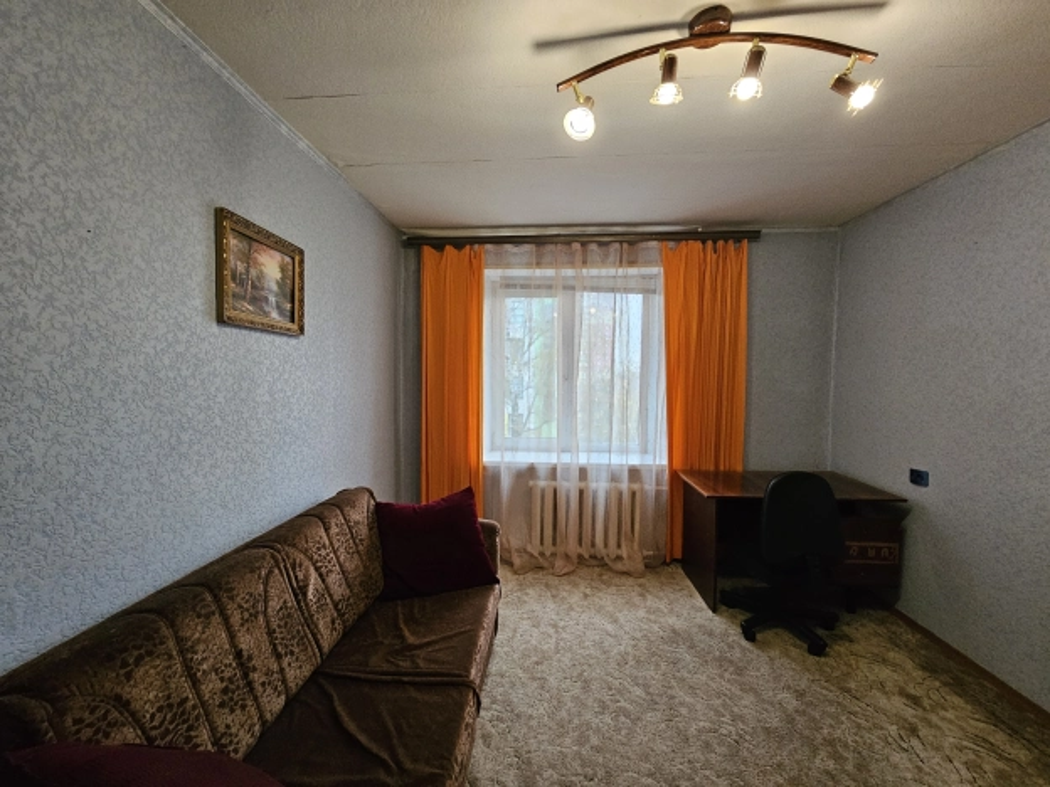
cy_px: 394
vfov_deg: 89.9
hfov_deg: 106.2
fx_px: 394
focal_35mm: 13
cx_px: 525
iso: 800
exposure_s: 1/33.3
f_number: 2.2
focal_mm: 2.2
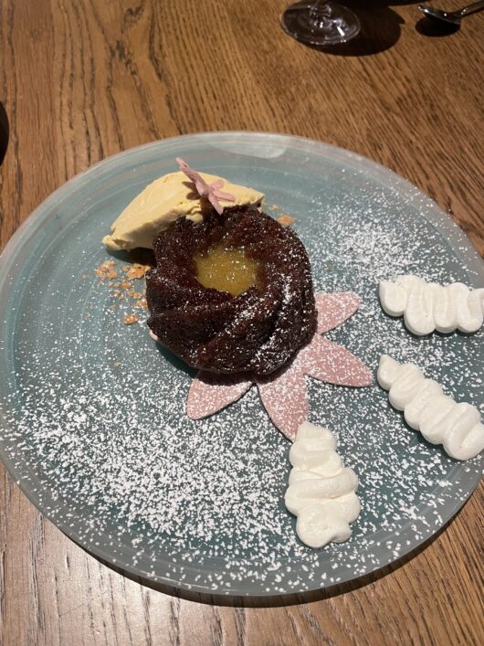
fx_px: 485
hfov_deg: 53.0
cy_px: 323
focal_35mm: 26
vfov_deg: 67.3
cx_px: 242
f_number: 1.6
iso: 200
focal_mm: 4.2
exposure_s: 1/60
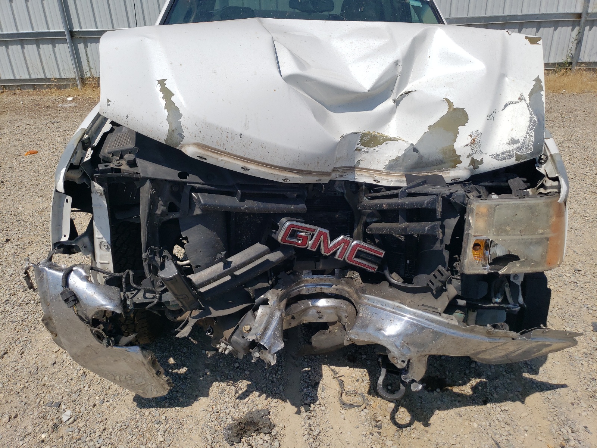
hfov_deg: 67.3
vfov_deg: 53.1
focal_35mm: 26
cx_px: 298
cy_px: 224
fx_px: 448
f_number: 1.5
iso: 50
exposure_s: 1/10000
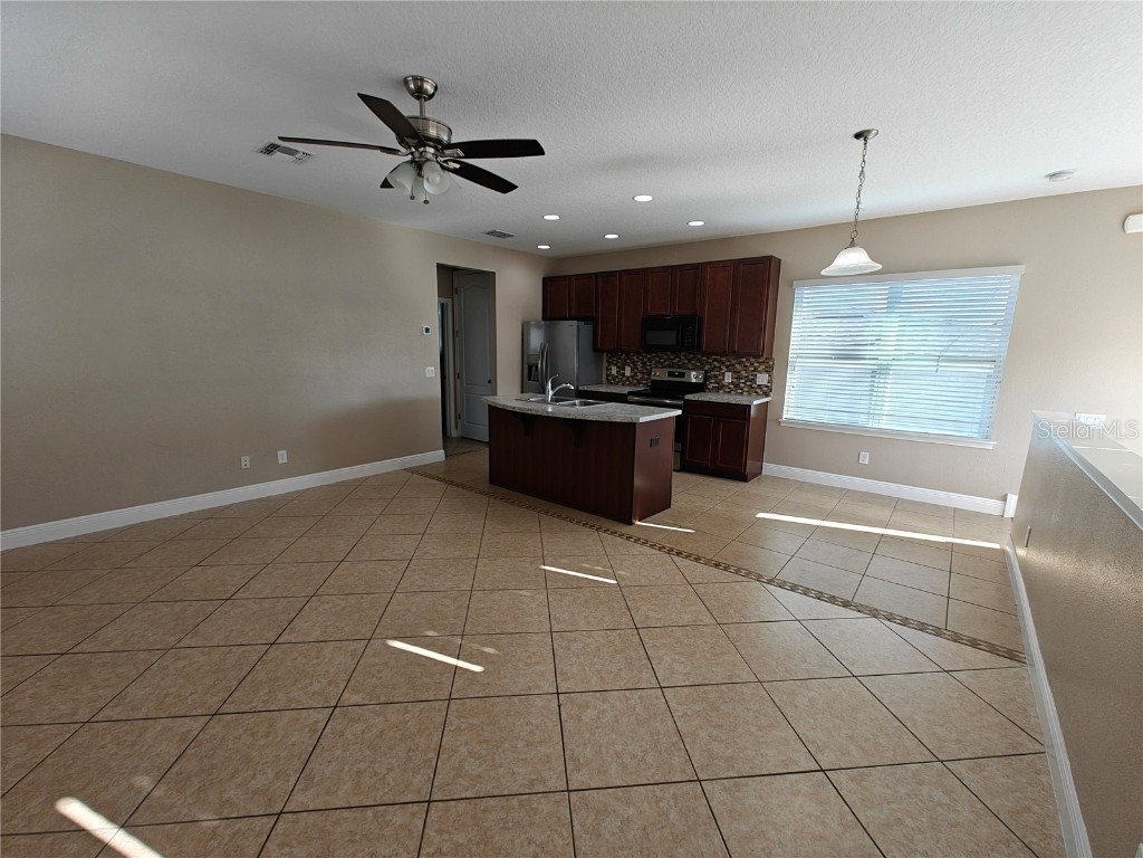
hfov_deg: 102.1
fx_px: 462
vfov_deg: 85.7
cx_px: 572
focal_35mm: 14
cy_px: 429
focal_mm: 2.62
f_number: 2.2
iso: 64
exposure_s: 1/60
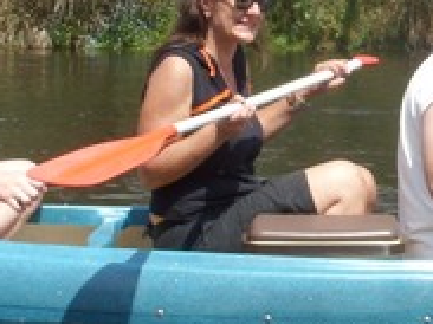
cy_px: 95
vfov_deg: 9.5
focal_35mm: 156
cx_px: 459
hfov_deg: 12.5
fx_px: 1950
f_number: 4.9
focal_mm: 6.3
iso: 50
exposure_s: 1/284
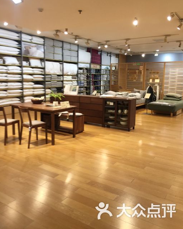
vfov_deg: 57.1
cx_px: 91
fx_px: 210
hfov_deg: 47.1
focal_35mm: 31
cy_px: 104
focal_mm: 4.15
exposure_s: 1/33
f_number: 2.2
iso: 40
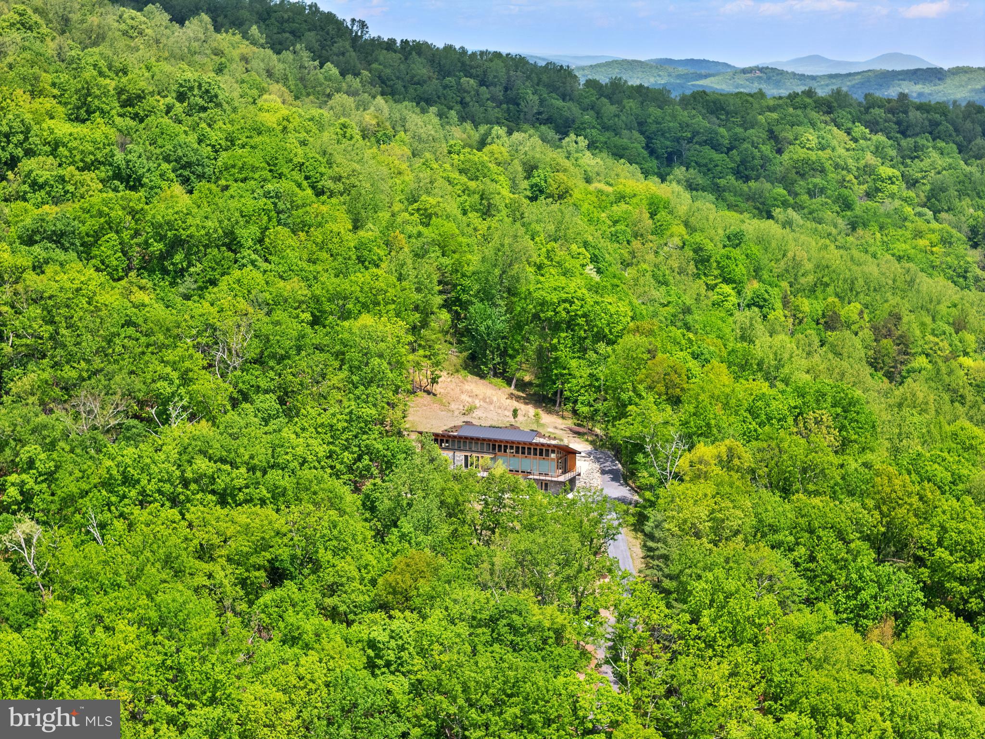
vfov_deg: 21.0
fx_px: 1992
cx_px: 492
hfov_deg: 27.8
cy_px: 370
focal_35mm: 70
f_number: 2.8
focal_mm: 19.35
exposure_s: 1/1250
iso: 110
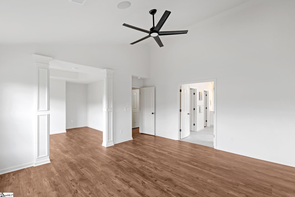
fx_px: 135
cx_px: 148
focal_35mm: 16
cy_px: 98
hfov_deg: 95.0
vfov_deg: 72.0
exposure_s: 1/2
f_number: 9
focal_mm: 16.5
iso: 250
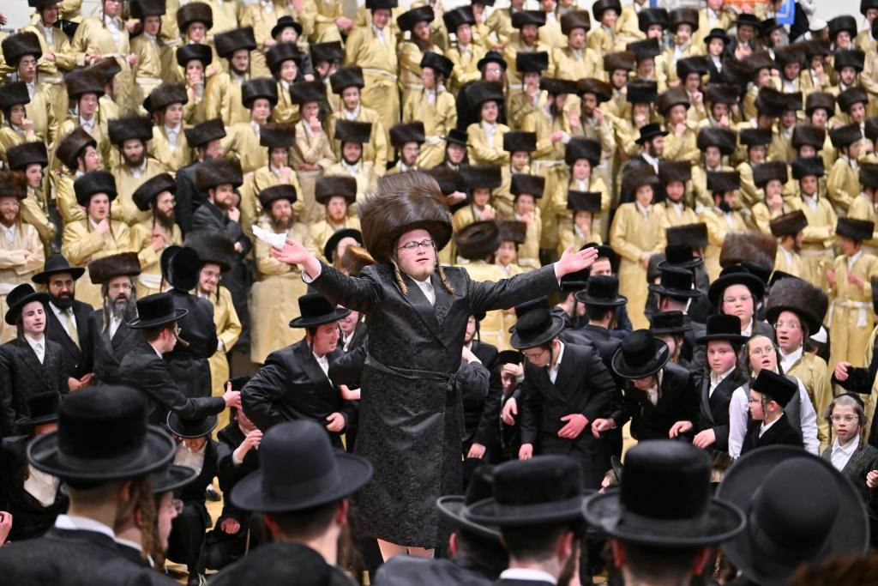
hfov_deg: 28.8
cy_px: 293
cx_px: 439
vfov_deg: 19.5
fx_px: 1707
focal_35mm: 70
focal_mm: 70
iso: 500
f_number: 2.8
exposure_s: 1/200
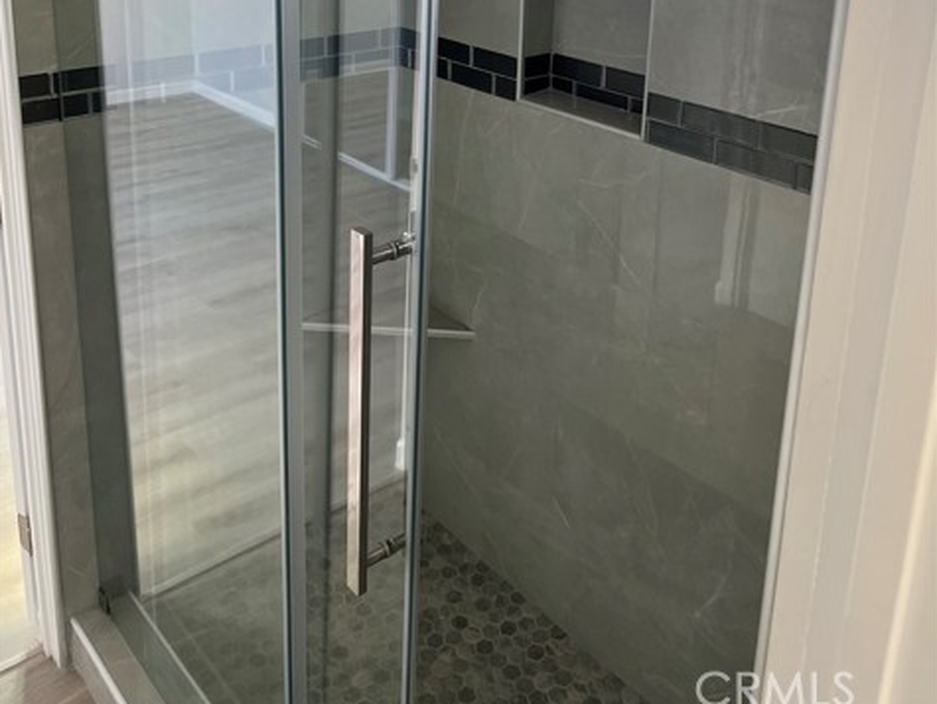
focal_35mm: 35
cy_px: 87
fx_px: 948
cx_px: 466
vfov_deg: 38.3
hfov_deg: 52.6
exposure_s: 1/106
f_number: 1.5
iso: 125
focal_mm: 5.7
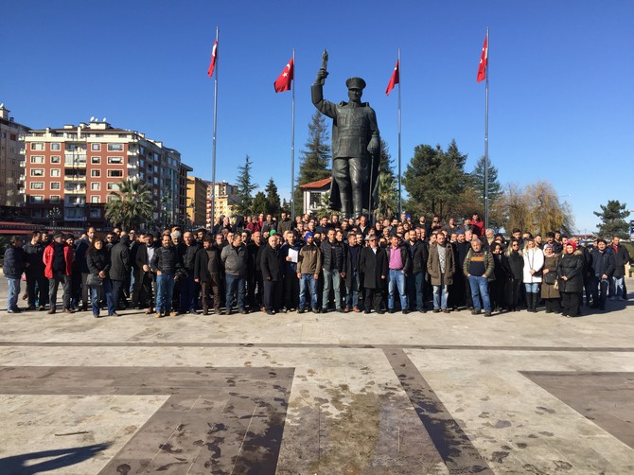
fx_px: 531
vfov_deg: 48.2
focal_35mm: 29
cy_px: 238
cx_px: 317
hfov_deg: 61.7
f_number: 2.2
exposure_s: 1/1647
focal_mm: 4.15
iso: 32
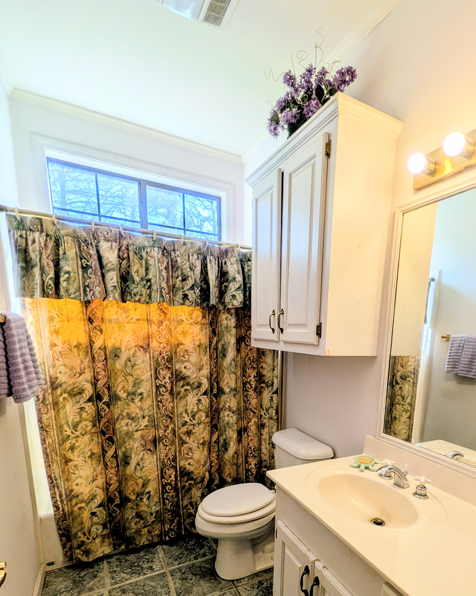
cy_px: 400
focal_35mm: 20
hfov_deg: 67.2
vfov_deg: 77.7
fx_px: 352
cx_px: 294
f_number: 2.2
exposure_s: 1/456
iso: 38
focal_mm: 1.85
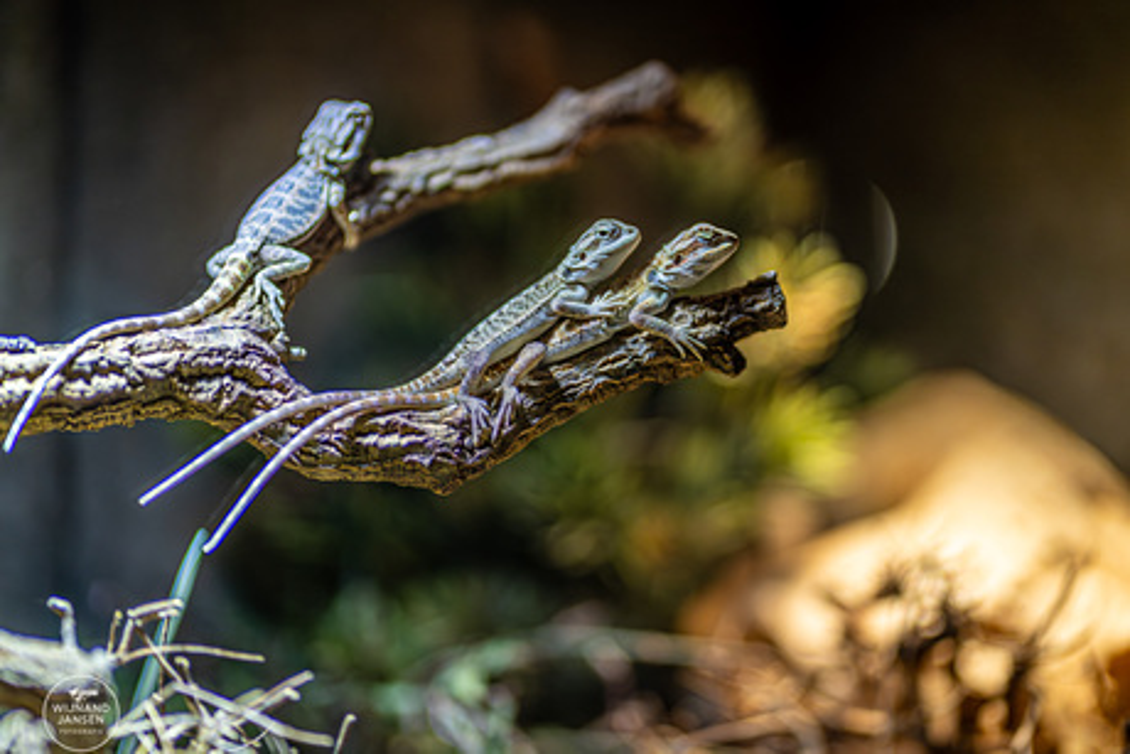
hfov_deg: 23.9
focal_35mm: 85
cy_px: 377
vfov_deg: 16.1
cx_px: 565
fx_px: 2669
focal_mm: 85
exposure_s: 1/800
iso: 400
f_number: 2
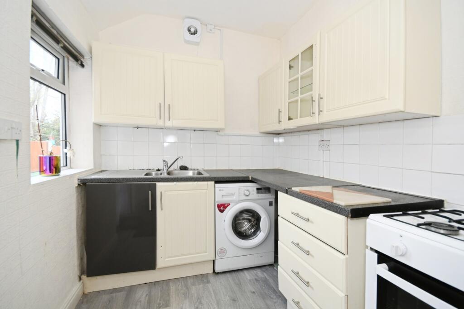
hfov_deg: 100.4
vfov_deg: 77.3
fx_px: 193
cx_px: 232
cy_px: 154
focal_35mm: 15
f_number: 8
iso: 400
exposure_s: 1/60
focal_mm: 10
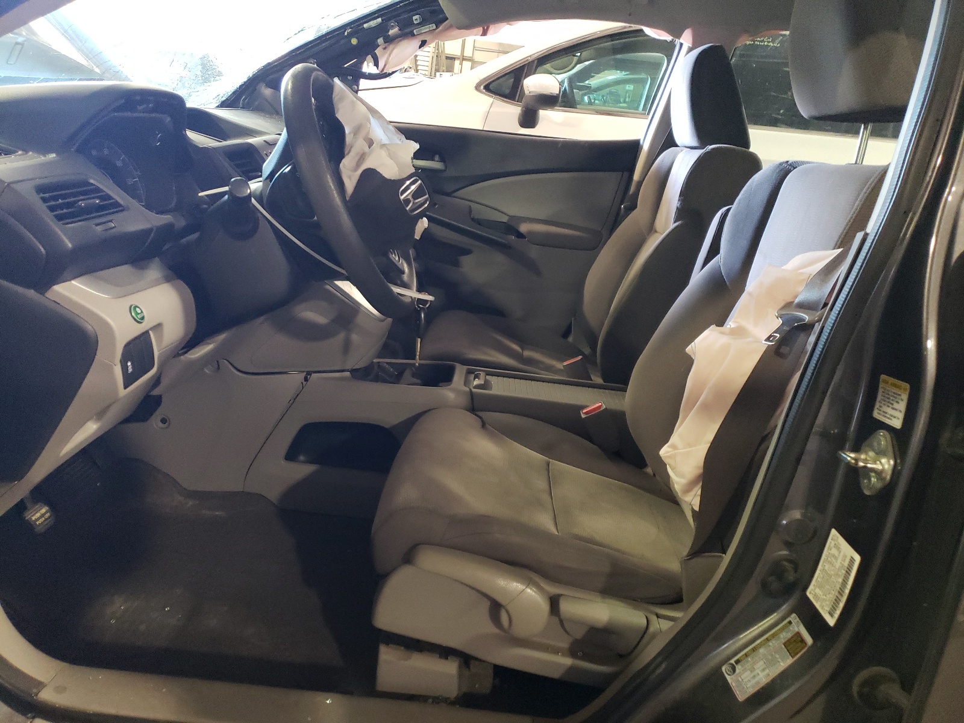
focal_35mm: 26
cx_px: 482
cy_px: 362
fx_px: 724
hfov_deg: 67.3
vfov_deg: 53.1
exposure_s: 1/30
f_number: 1.5
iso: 358
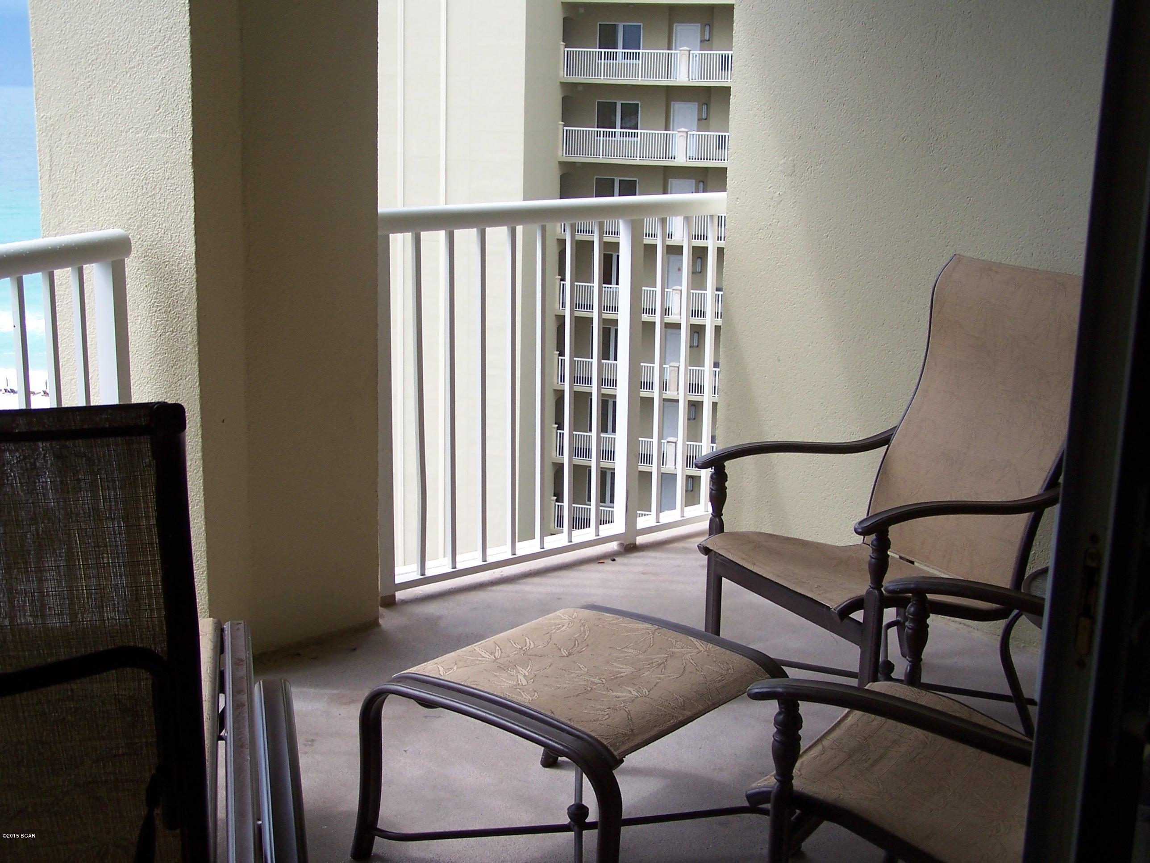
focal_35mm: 48
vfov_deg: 30.3
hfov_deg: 39.7
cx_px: 575
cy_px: 432
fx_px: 1595
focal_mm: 8
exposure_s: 1/400
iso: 80
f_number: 3
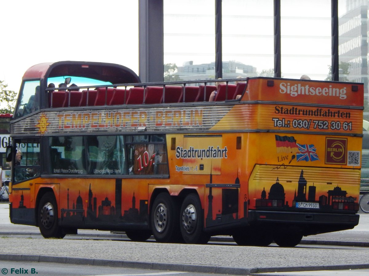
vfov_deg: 5.3
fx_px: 2973
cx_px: 184
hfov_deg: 7.1
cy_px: 138
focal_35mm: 279
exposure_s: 1/320
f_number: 5.7
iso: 125
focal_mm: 50.1
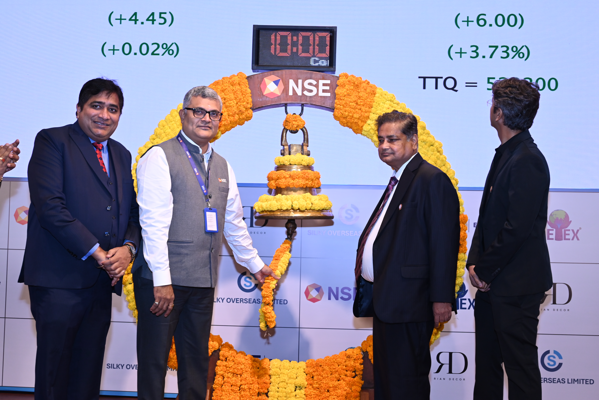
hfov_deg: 42.7
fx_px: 766
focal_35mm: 46
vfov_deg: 29.3
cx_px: 300
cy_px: 200
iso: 1250
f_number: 5
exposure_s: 1/125
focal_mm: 46
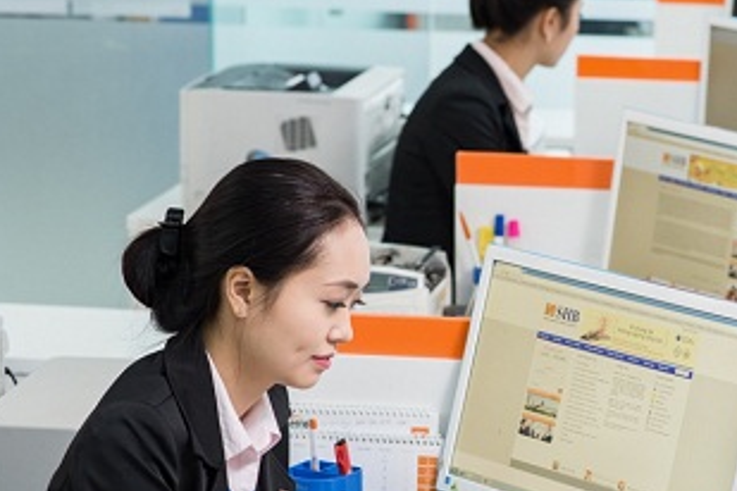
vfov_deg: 8.3
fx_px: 3378
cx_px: 665
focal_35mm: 165
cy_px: 346
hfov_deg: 12.4
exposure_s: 1/100
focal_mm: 85
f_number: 5.6
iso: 1000
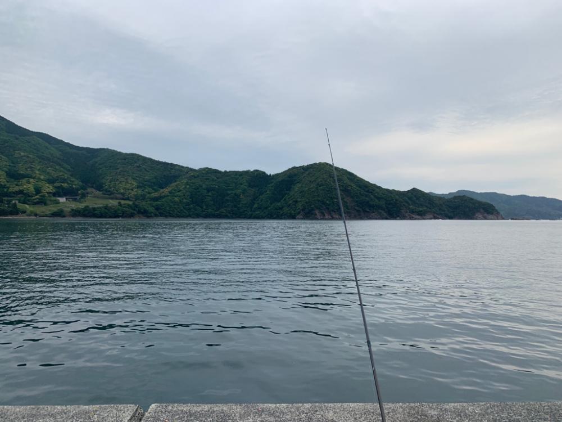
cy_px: 211
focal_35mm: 26
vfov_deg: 53.1
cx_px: 281
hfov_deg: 67.3
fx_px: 422
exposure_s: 1/1282
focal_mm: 4.25
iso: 25
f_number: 1.8
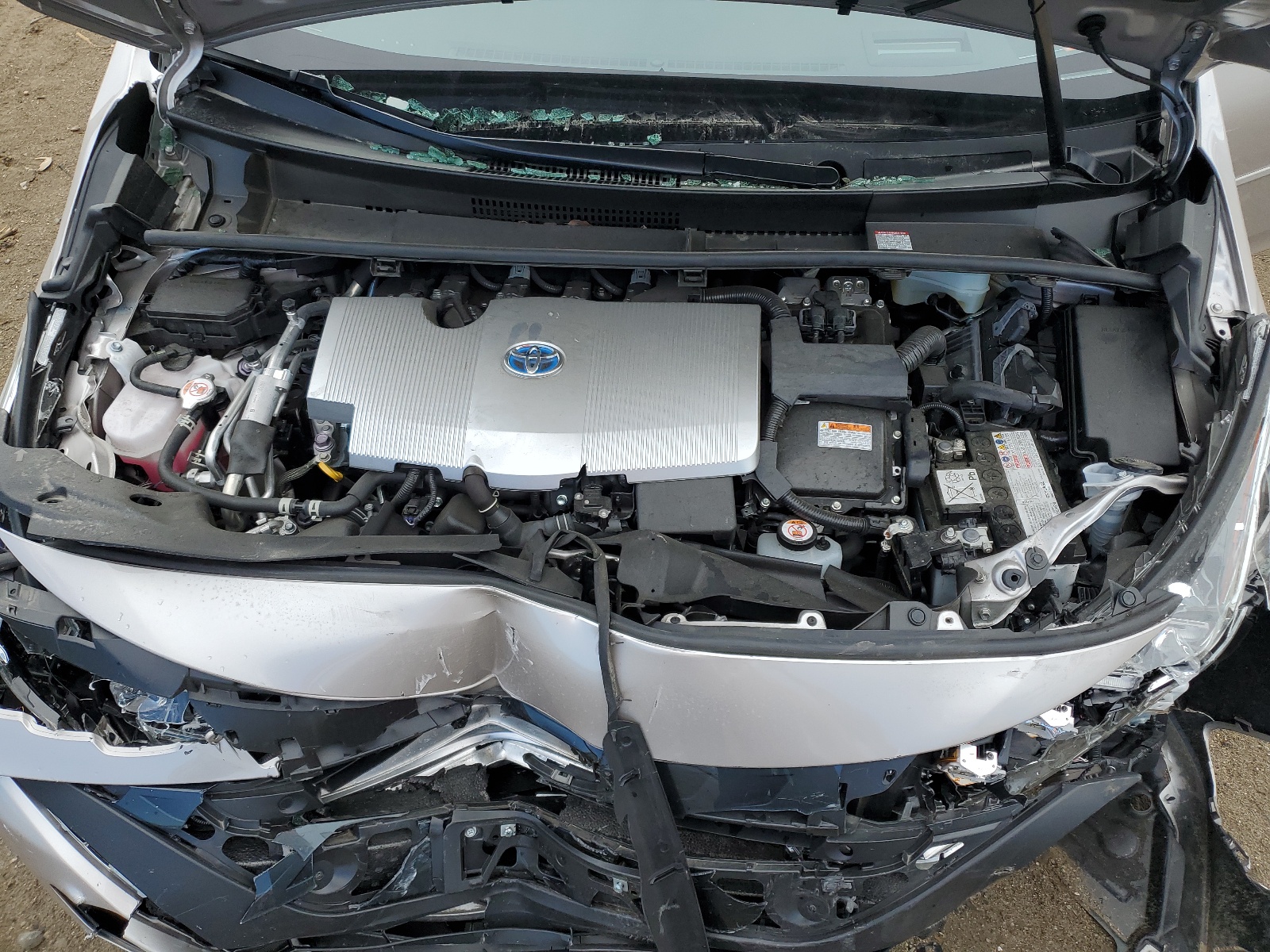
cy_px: 476
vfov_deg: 53.1
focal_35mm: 26
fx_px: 954
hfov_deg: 67.3
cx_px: 635
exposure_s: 1/1111
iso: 50
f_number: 1.5
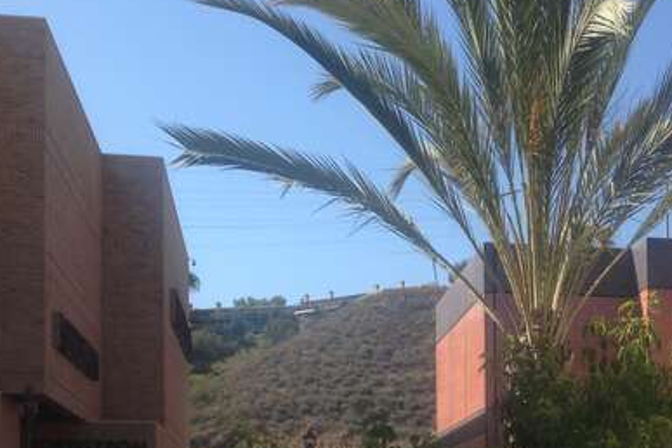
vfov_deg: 18.5
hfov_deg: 27.7
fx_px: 1325
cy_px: 495
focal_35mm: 71
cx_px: 571
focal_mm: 4.12
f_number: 2.4
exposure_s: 1/919
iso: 50
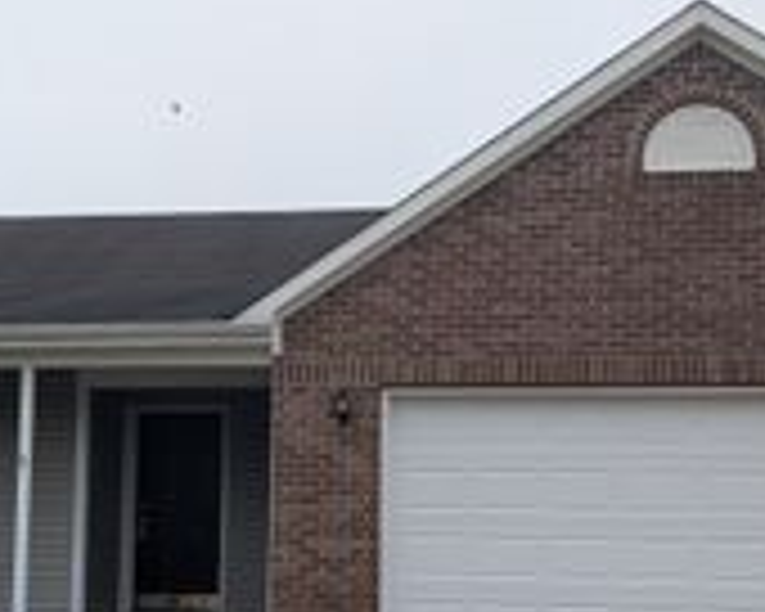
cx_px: 292
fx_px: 1562
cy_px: 400
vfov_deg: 22.1
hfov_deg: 27.4
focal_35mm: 69
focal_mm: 6.9
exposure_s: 1/739
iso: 24
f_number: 1.68
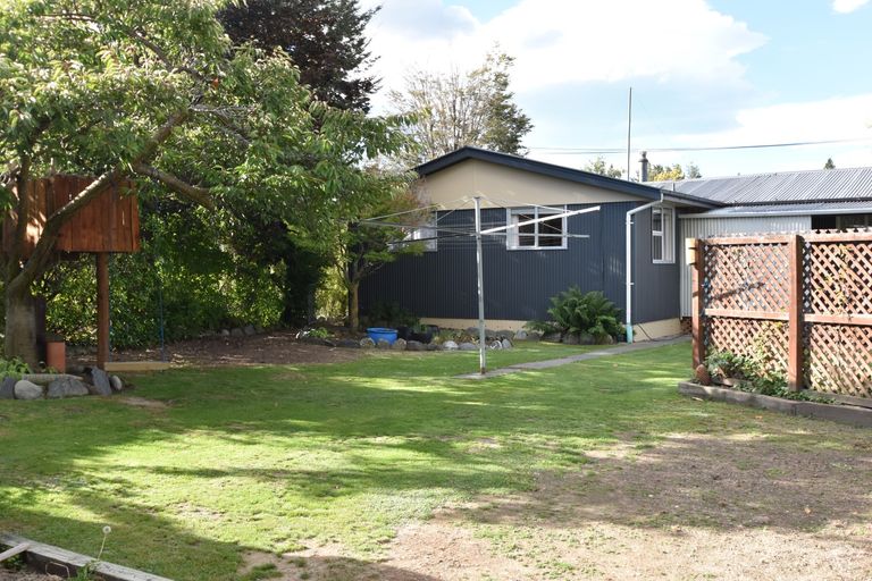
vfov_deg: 36.9
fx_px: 872
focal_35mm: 36
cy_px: 290
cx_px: 436
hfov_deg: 53.1
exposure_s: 1/250
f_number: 8
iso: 400
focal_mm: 24
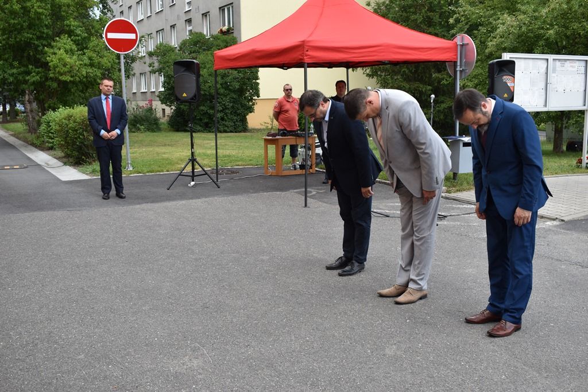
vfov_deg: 36.9
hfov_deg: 53.1
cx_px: 294
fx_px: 588
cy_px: 196
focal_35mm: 36
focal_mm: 24
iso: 100
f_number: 6.3
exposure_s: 1/160
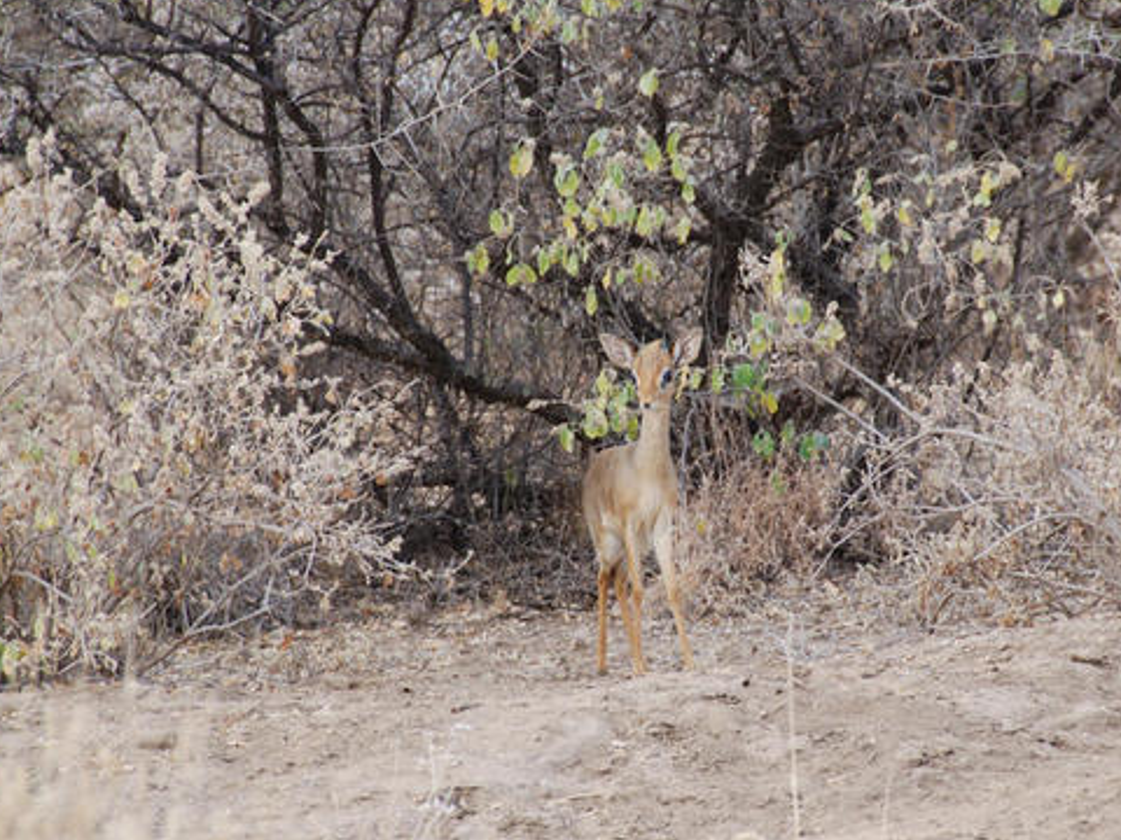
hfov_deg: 4.7
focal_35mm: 421
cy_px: 418
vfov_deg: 3.5
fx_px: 13634
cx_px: 652
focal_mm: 200
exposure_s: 1/100
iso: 200
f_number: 5.6
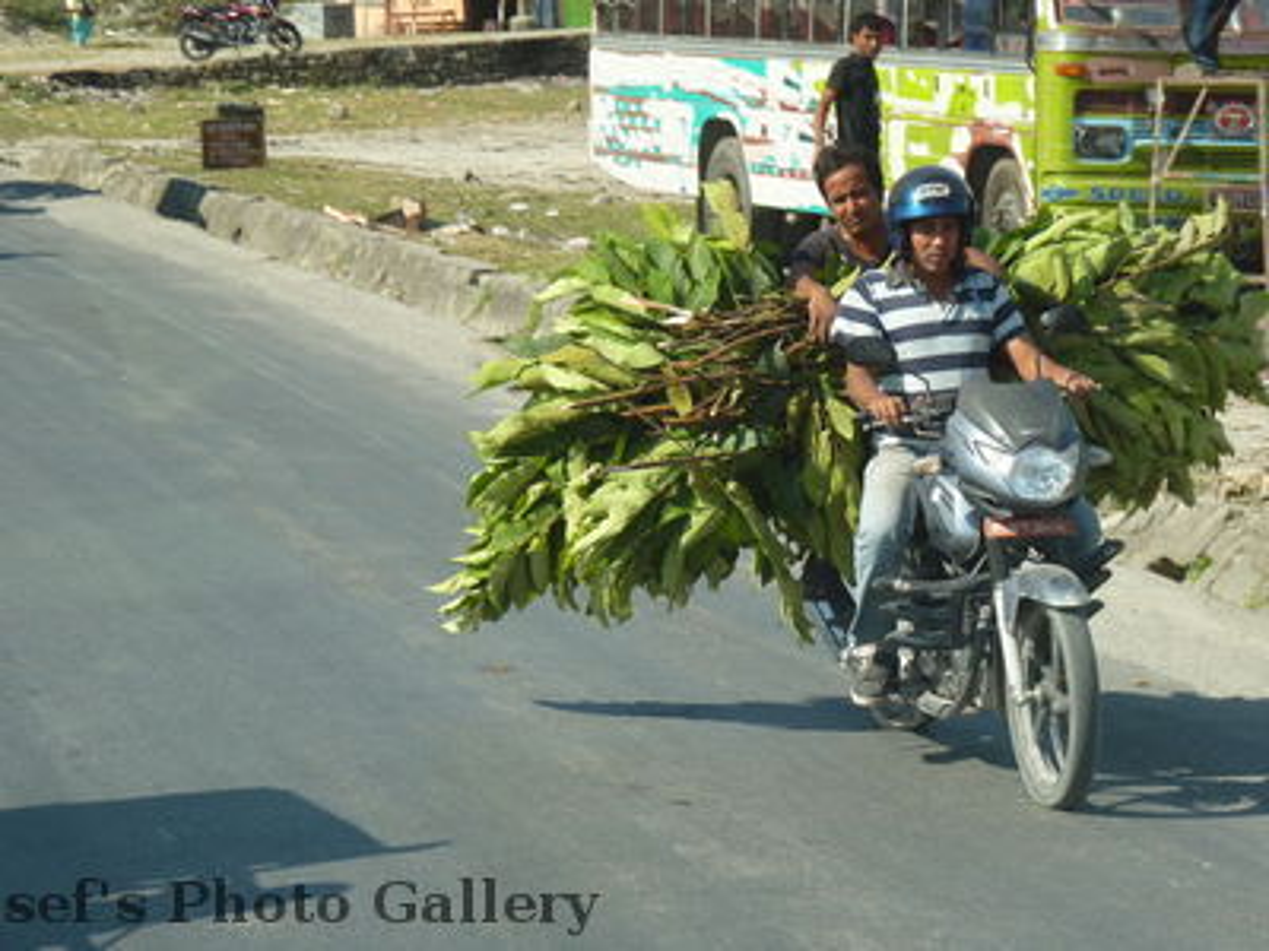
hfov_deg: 14.3
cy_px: 476
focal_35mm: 138
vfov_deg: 10.7
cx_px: 634
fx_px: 5059
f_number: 4
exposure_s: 1/320
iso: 200
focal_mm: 24.5
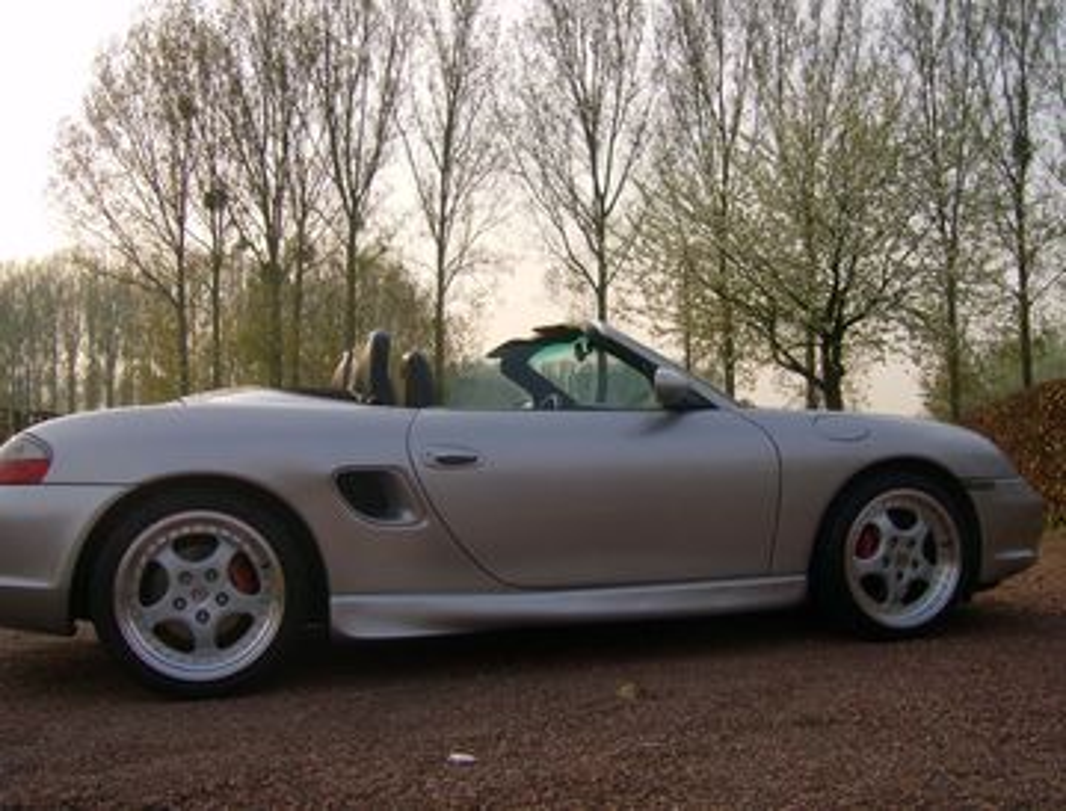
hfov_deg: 51.1
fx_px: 1115
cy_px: 406
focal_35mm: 36
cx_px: 533
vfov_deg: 40.0
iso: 100
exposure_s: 1/459
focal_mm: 6
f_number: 4.7
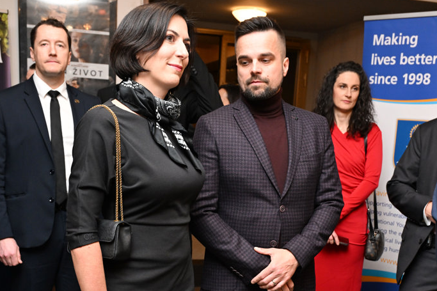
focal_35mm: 51
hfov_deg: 39.1
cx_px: 217
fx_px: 616
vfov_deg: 25.7
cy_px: 266
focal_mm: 33.5
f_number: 5.6
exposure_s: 1/125
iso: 2500
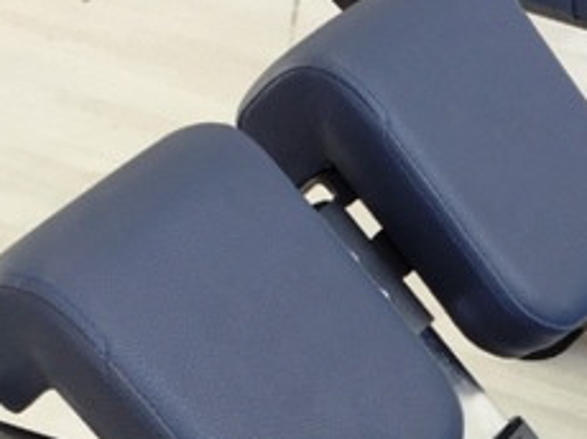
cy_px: 671
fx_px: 1711
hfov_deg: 19.1
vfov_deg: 13.7
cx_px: 526
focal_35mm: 101
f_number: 2.2
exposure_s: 1/50
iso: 32
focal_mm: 4.15
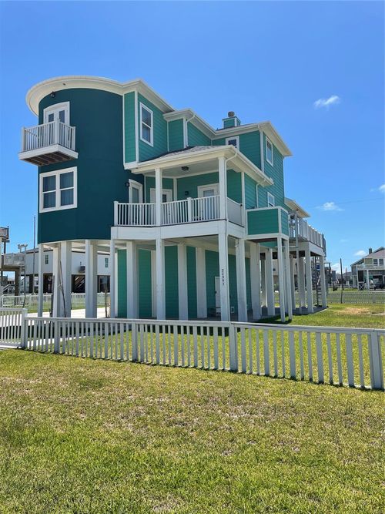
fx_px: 386
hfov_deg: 53.0
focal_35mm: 26
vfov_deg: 67.3
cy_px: 257
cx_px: 192
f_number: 1.6
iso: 32
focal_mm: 4.2
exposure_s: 1/3509
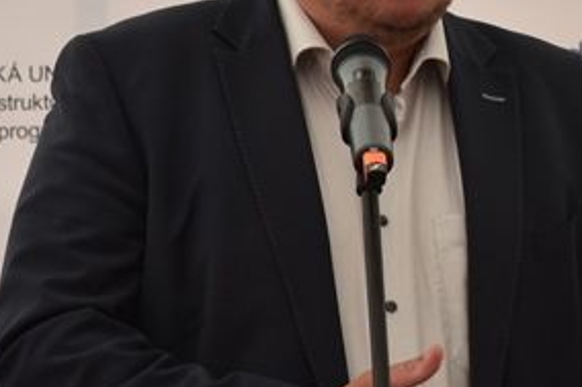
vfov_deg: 5.3
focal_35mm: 260
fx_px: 4201
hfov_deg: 7.8
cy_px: 306
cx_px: -127
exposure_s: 1/100
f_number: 8
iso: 100
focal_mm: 48
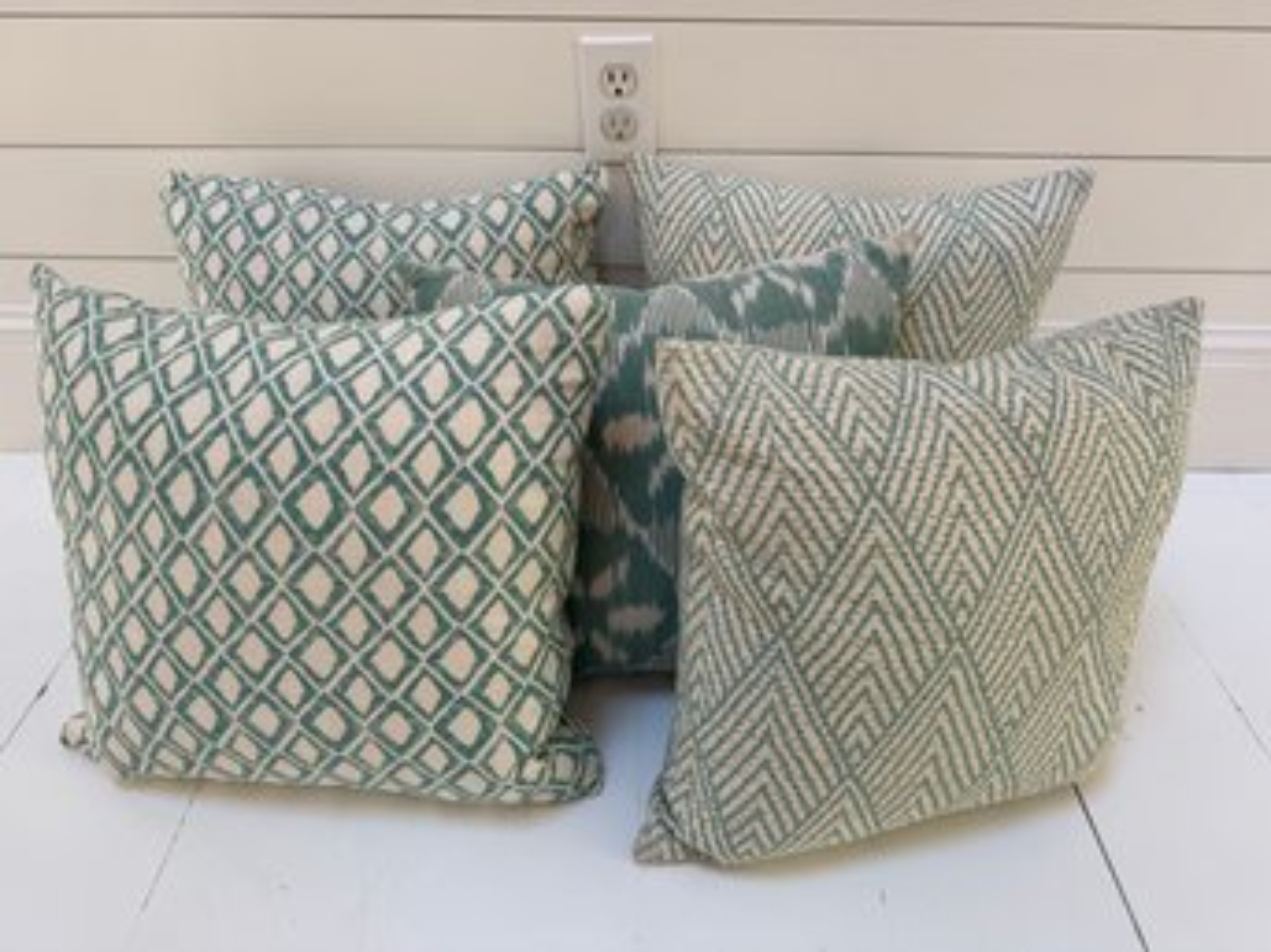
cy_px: 476
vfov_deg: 56.8
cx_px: 636
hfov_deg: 71.6
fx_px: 881
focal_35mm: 24
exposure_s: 1/60
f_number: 1.78
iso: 125
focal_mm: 6.76
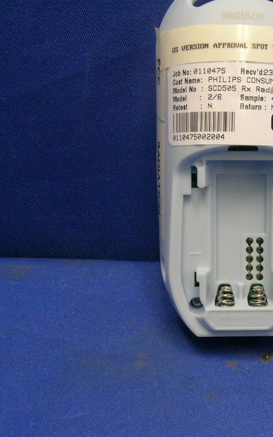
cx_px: 251
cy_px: 220
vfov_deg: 49.3
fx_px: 476
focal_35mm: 40
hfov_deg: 30.5
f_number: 6.3
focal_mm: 5.8
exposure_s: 1/15
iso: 200
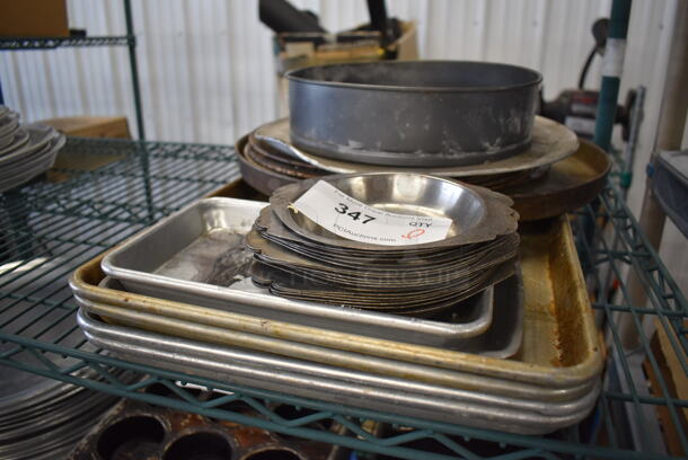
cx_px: 344
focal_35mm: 27
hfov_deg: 67.3
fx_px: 516
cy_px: 230
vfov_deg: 48.0
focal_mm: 18
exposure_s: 1/125
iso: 1000
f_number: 3.5
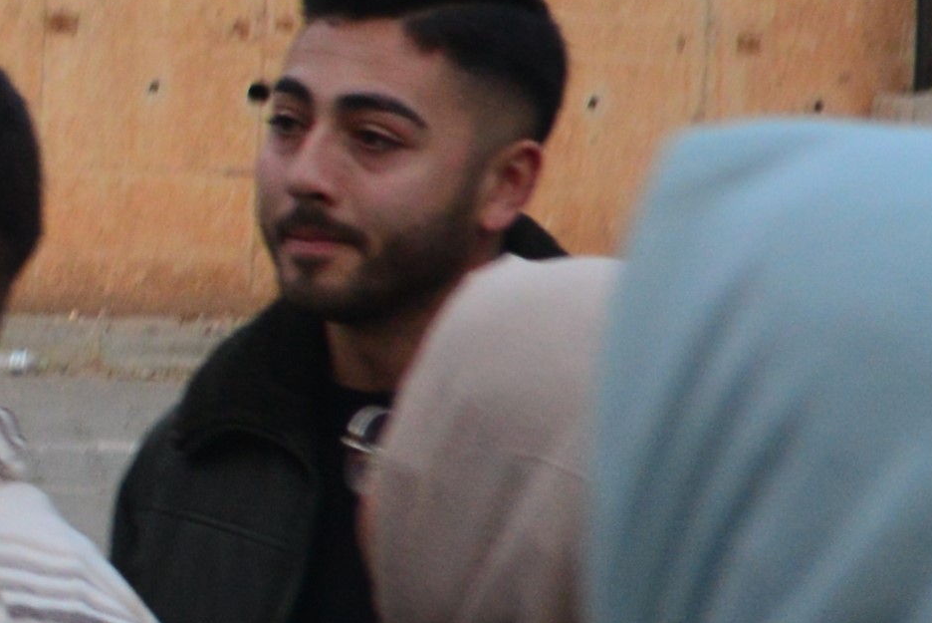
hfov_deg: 4.4
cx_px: -1610
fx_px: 11655
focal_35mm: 450
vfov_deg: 3.1
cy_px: 281
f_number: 5.6
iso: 1000
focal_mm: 70
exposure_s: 1/160
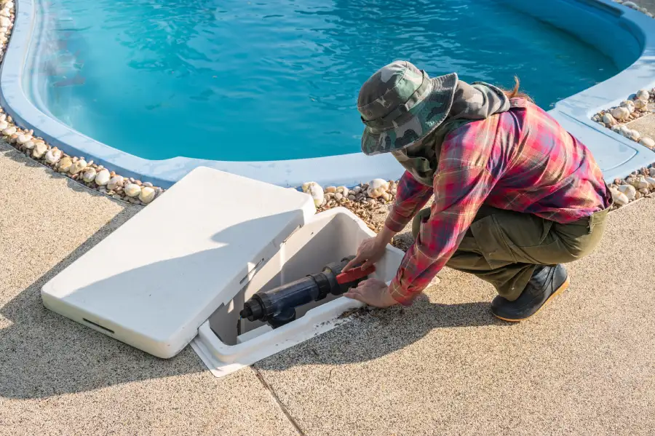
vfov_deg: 35.0
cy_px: 218
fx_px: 691
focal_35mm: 38
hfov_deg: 50.7
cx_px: 328
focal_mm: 38
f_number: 6.3
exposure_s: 1/250
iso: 160
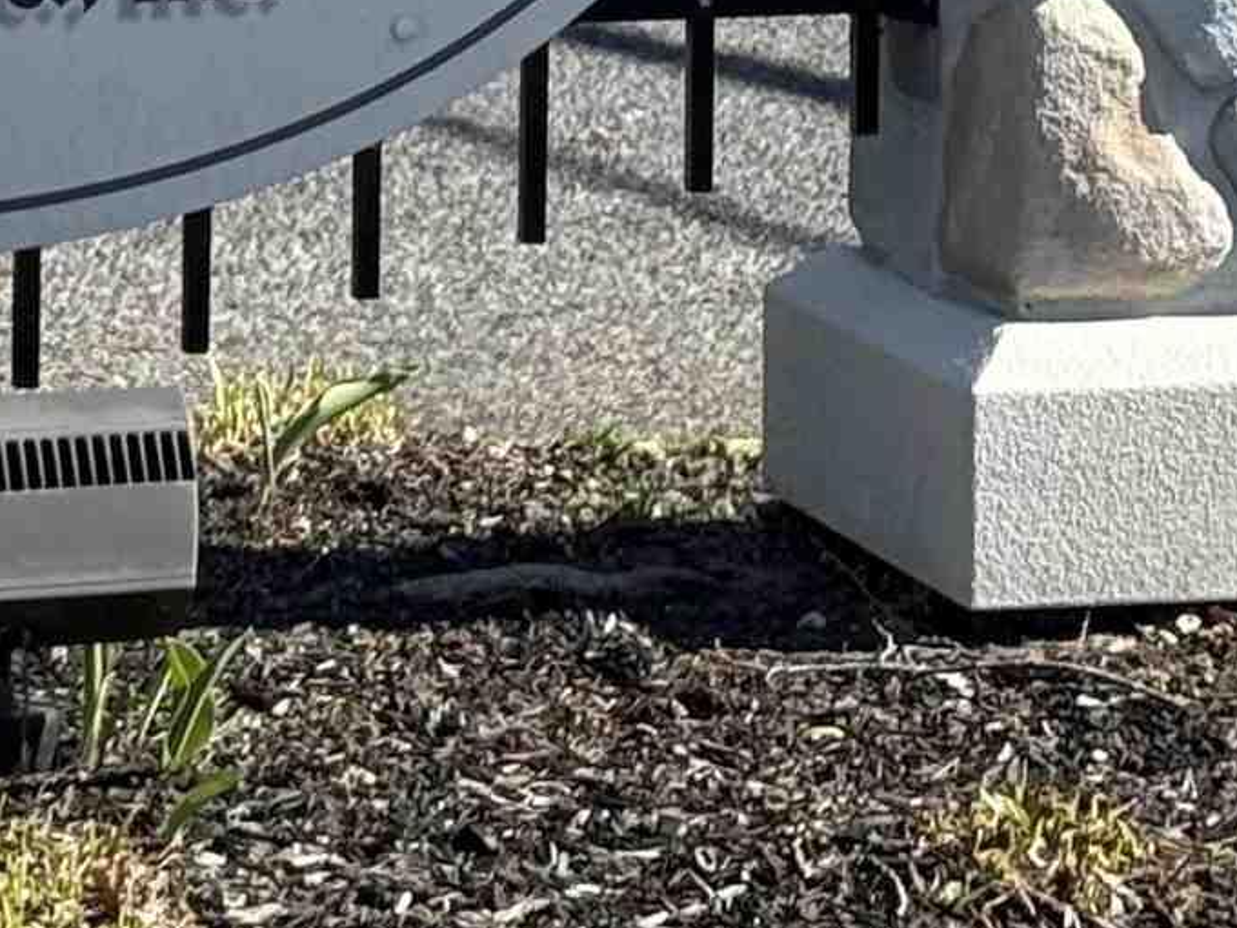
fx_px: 7754
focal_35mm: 217
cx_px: 215
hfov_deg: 9.1
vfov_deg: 6.7
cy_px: -573
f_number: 1.78
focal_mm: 6.76
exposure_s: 1/3096
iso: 64
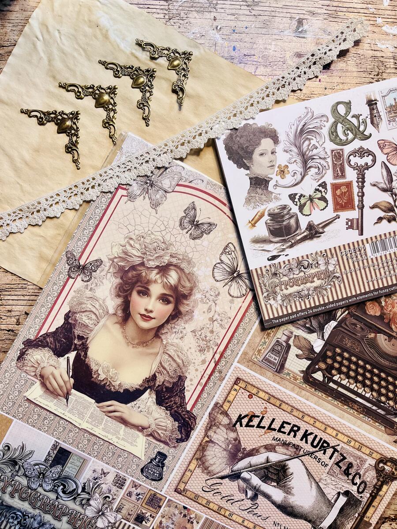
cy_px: 264
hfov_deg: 53.1
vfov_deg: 67.3
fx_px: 398
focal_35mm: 26
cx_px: 198
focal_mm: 5.1
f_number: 1.6
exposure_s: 1/104
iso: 125
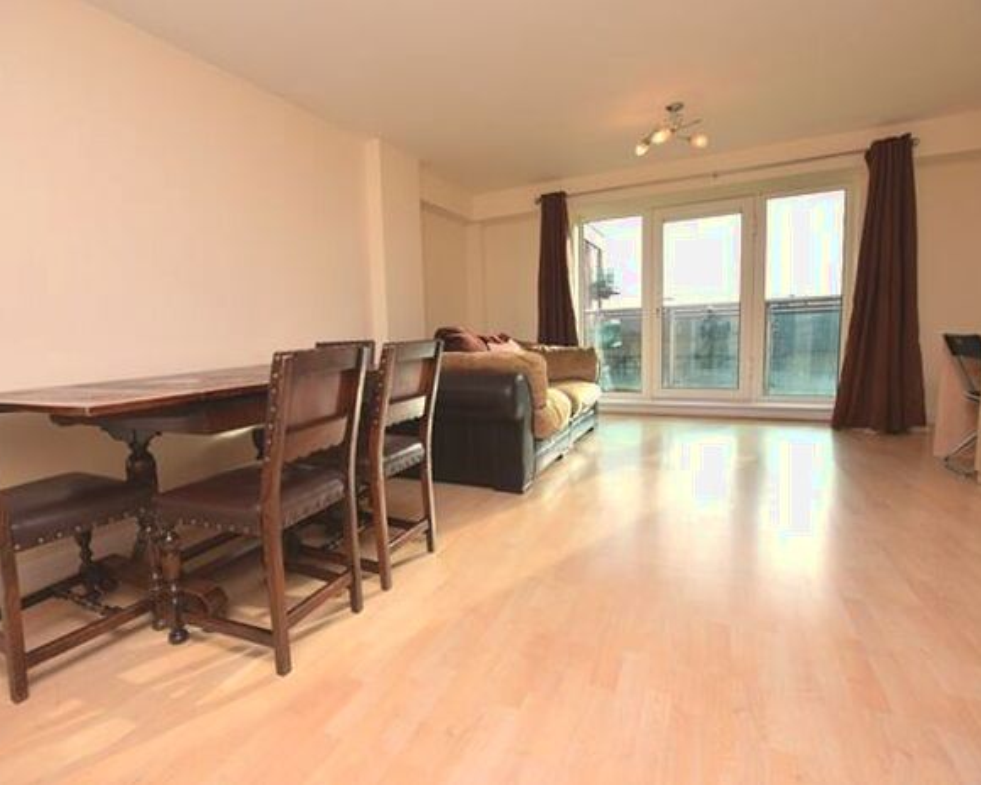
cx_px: 403
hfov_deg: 88.7
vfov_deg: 77.0
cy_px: 392
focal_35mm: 17
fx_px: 494
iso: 110
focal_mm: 10
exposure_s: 1/125
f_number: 5.6
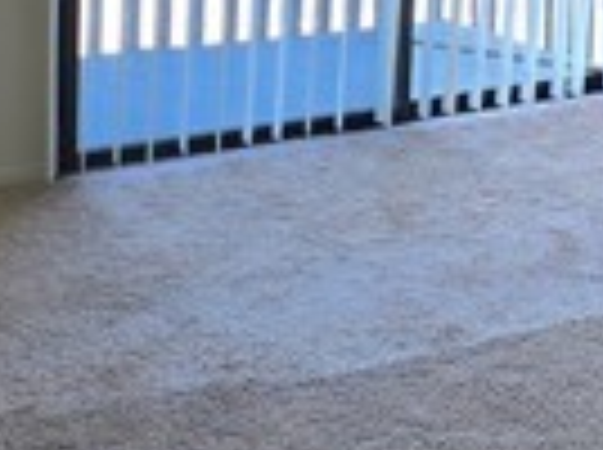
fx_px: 1913
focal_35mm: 110
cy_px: -205
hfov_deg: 17.4
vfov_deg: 12.8
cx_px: 621
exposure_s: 1/182
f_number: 1.7
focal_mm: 6.3
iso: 64
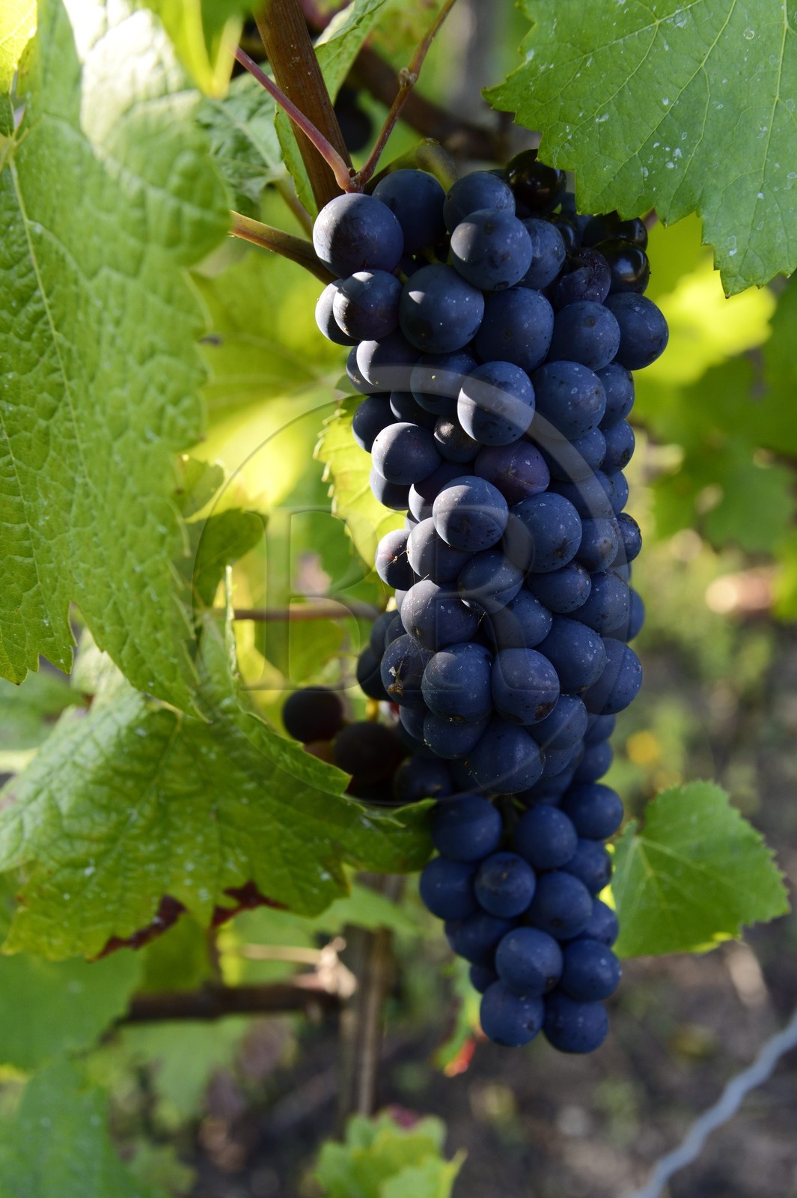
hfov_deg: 19.4
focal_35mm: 70
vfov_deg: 28.9
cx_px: 398
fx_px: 2327
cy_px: 599
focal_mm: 70
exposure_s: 1/125
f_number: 11
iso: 800
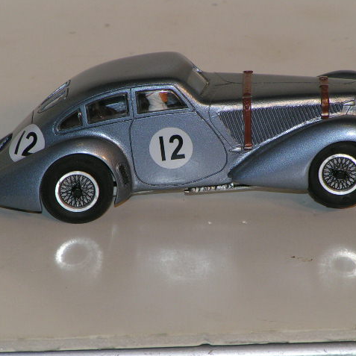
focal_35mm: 307
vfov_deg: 5.7
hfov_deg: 5.7
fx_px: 3572
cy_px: 178
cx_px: 185
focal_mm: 39.6
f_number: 5.6
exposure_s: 1/320
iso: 100
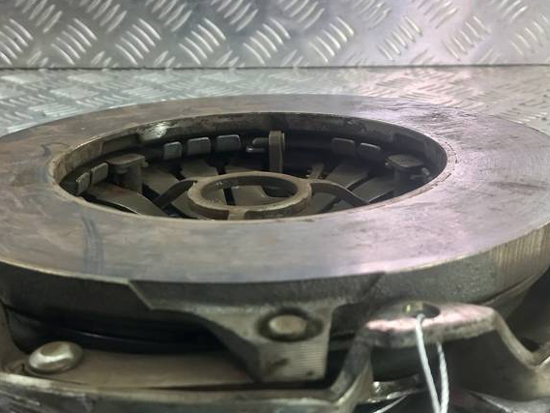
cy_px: 244
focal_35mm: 45
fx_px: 715
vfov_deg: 32.1
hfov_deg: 41.9
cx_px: 230
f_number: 1.8
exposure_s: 1/50
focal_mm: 4.6
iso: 100
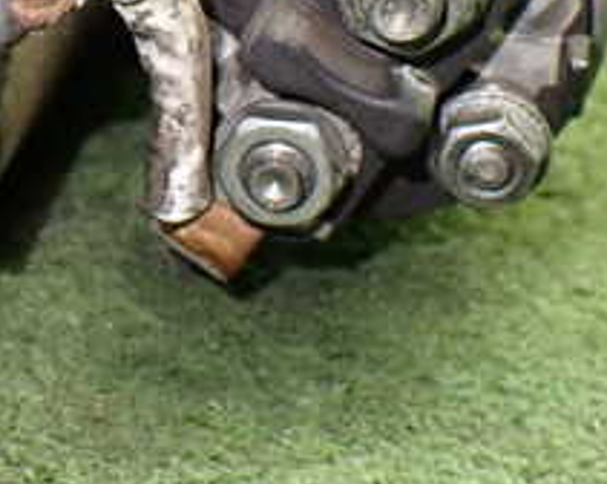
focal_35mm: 89
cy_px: -9
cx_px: -14
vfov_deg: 16.8
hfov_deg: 20.8
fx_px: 1596
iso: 800
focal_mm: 5.79
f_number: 2.4
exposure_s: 1/50
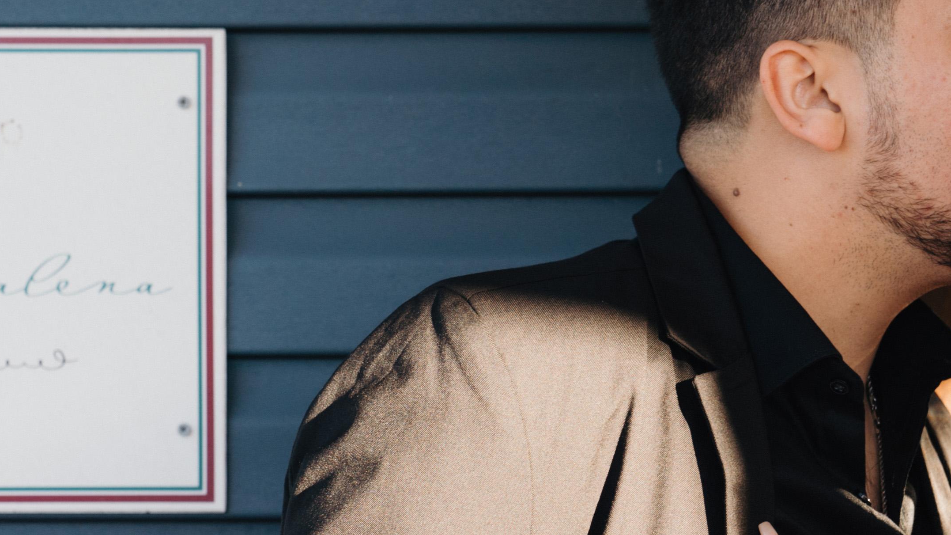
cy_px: 402
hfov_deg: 15.0
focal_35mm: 143
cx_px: 570
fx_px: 3606
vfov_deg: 8.5
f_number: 4
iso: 100
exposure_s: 1/160
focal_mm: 49
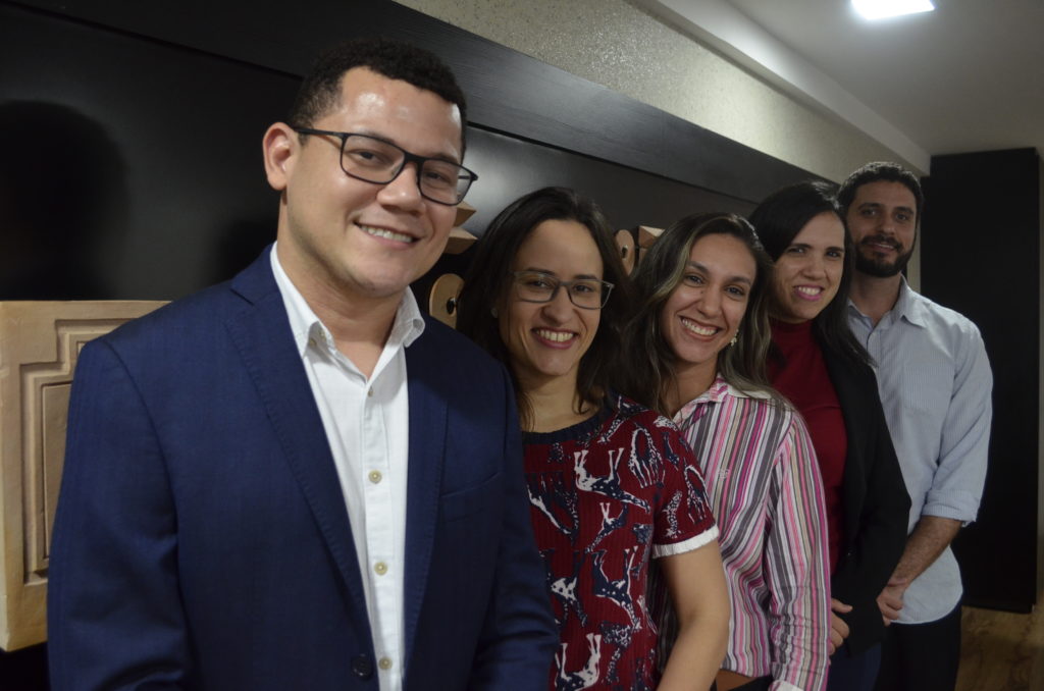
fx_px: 955
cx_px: 522
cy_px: 346
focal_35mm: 33
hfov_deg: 57.3
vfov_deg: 39.8
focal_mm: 22
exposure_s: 1/30
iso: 1250
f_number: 4
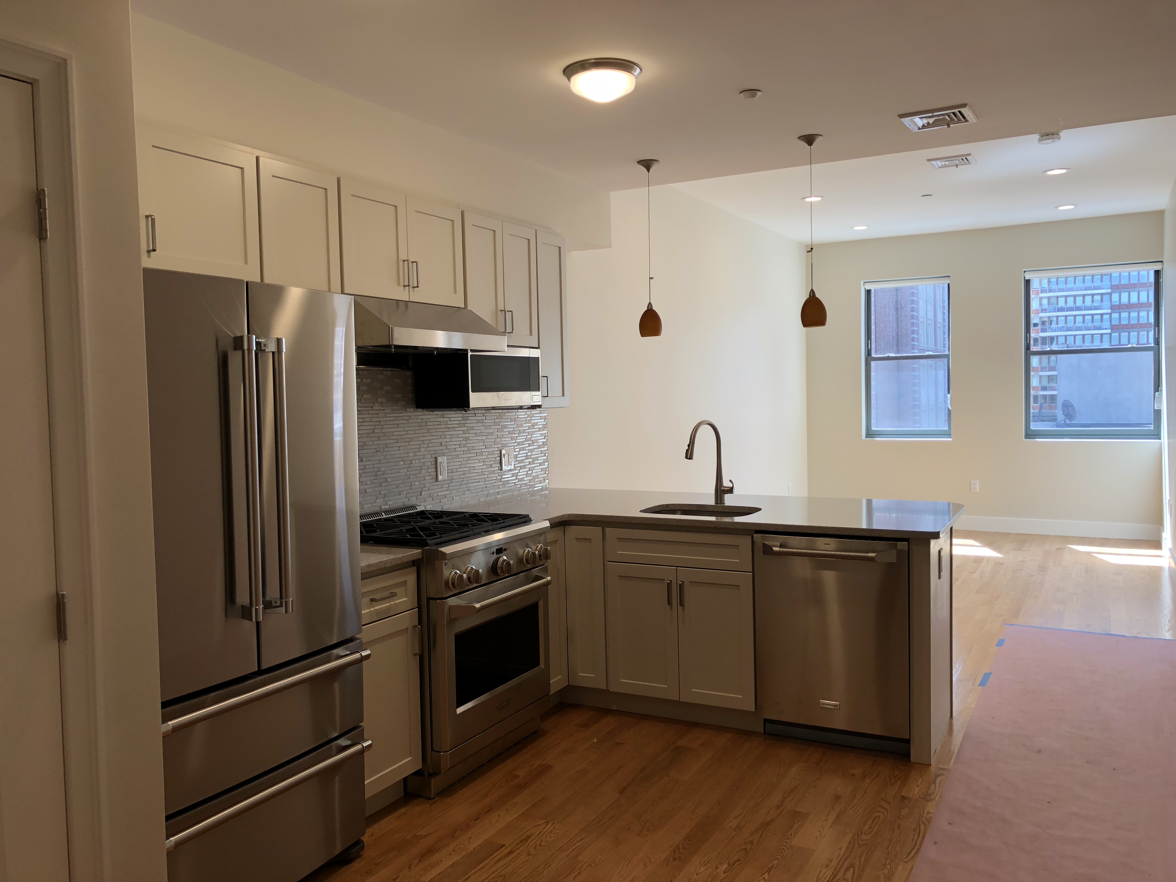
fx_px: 951
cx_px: 588
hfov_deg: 63.4
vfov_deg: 49.7
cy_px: 441
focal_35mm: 28
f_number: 1.8
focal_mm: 4
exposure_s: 1/120
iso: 50
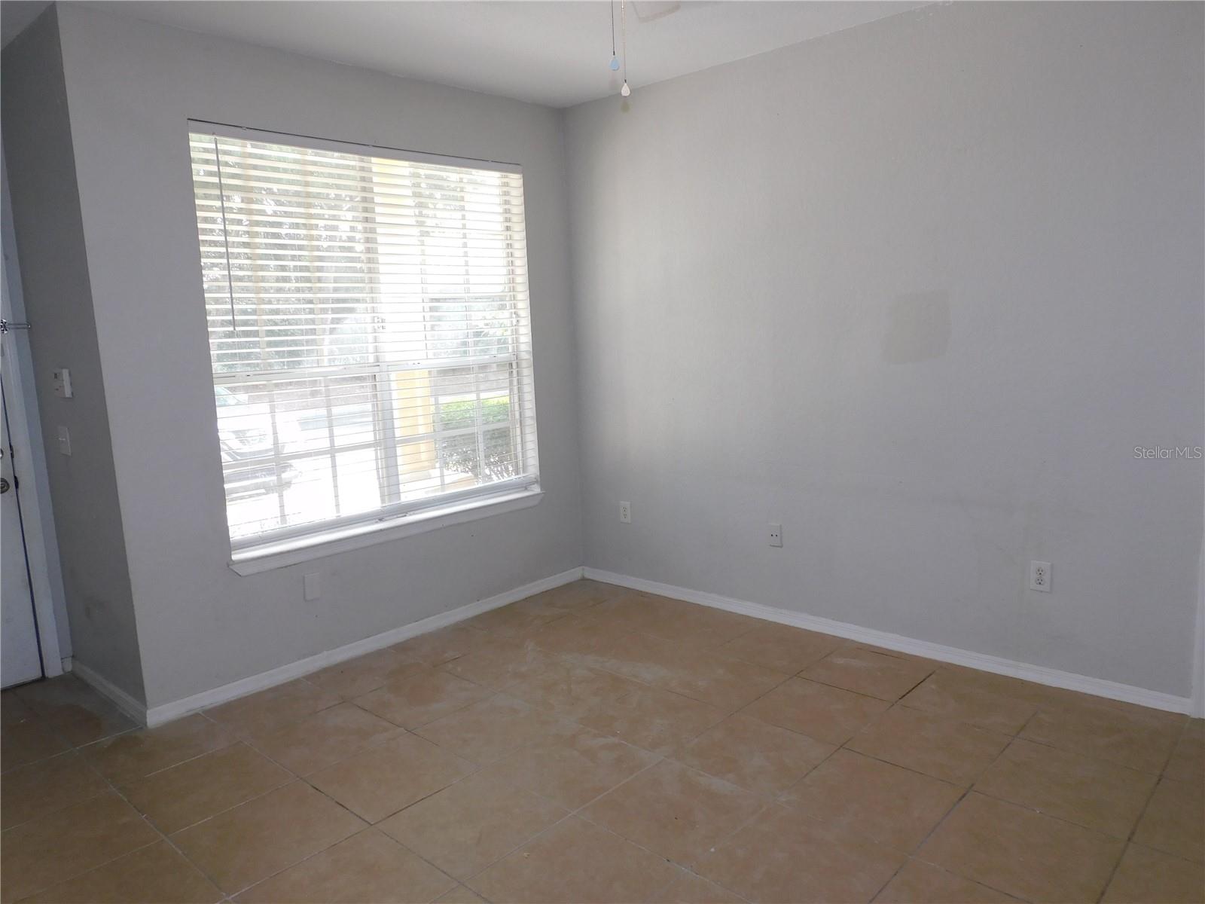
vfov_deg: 56.8
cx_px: 602
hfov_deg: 71.6
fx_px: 835
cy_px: 452
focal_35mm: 24
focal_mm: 4.3
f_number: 3.3
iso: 125
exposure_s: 1/30
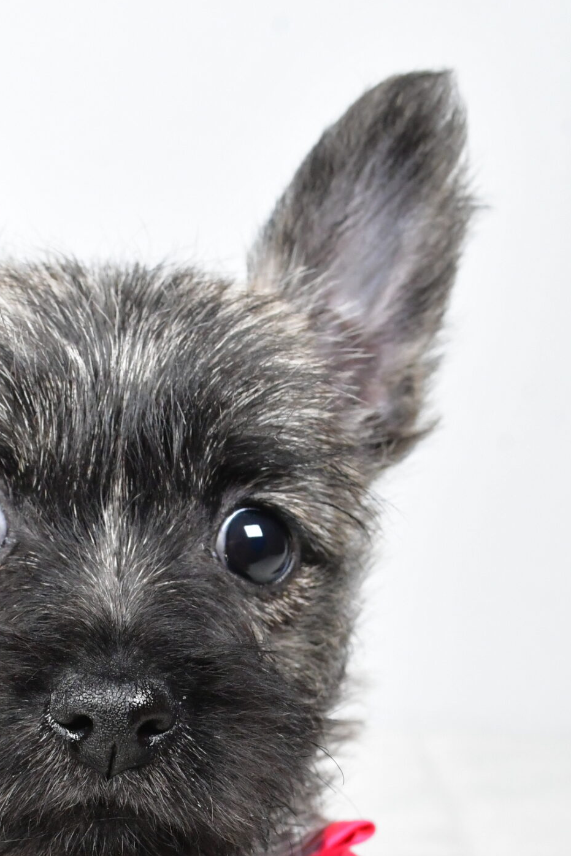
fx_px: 1831
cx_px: 82
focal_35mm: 77
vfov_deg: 25.6
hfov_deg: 17.5
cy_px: 749
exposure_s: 1/400
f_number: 11
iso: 4000
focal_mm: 28
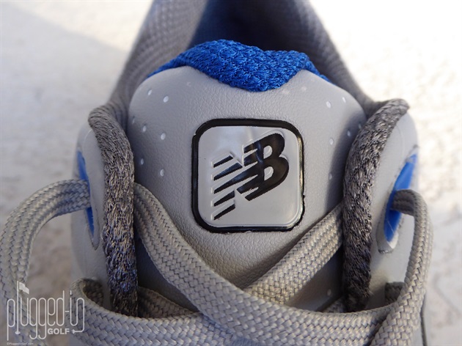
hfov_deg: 51.4
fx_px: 480
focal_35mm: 36
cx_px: 231
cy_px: 173
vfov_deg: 39.6
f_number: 3.7
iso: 400
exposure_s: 1/50
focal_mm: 6.3
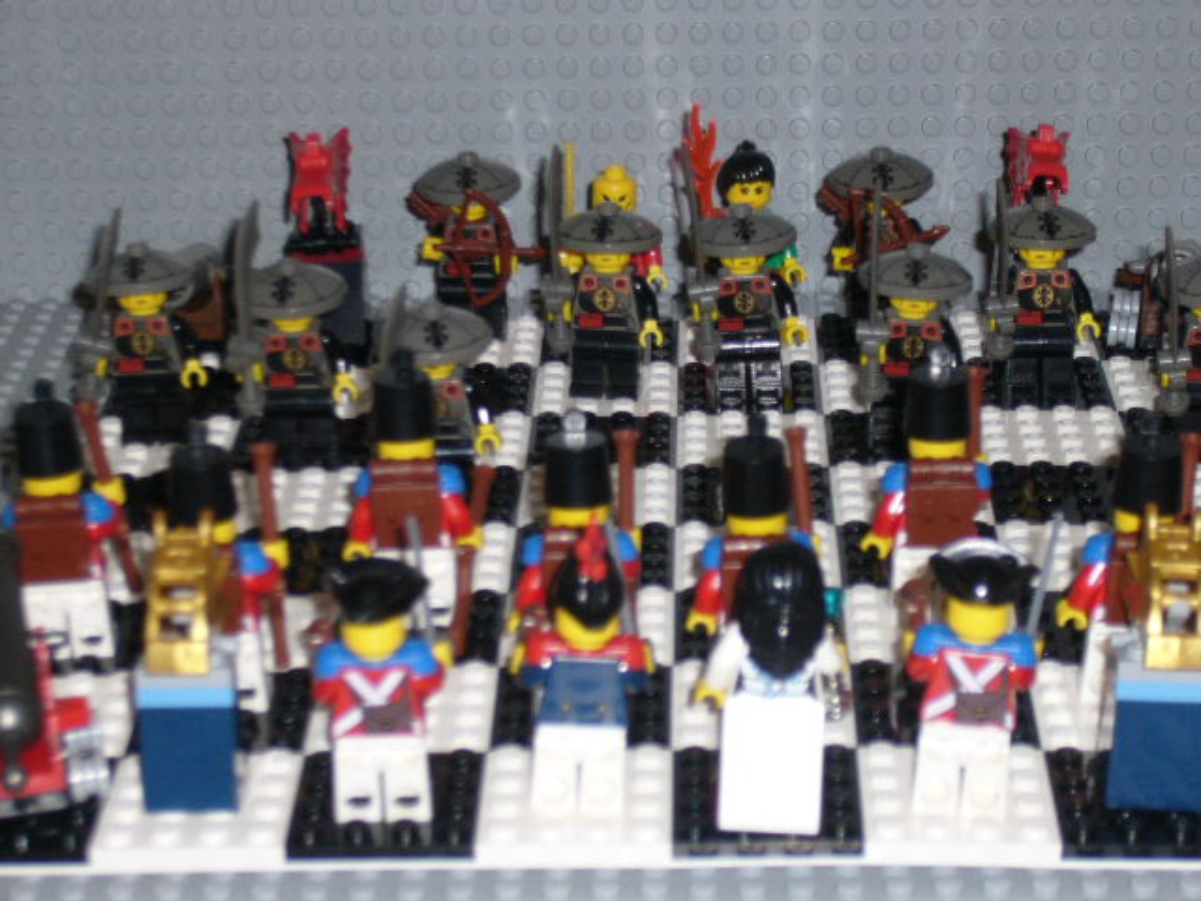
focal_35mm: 97
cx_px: 600
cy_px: 450
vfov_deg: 15.2
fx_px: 3365
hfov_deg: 20.2
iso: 100
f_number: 4.8
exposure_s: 1/60
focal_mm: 16.1
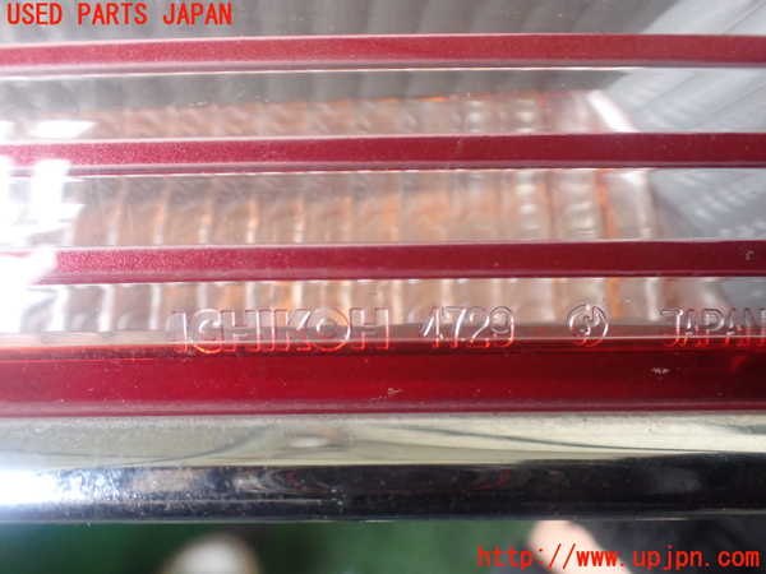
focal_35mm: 30
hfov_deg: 60.0
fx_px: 664
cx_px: 383
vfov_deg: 46.8
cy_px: 287
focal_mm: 5.4
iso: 800
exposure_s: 1/125
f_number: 2.3
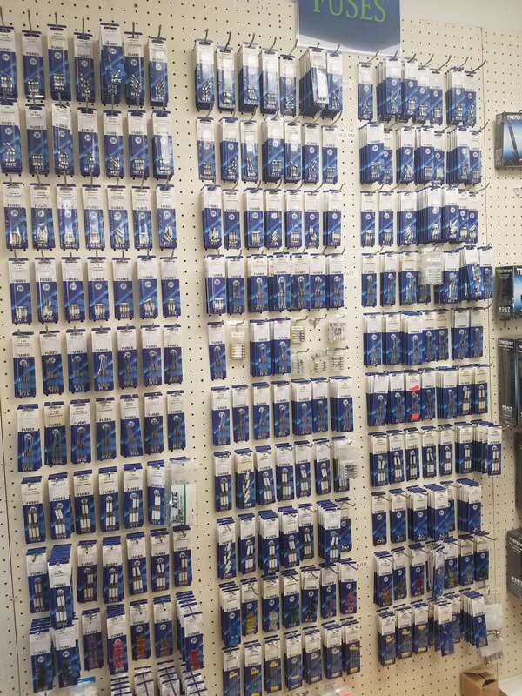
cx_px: 261
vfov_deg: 67.3
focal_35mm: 26
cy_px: 348
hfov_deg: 53.1
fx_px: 523
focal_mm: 4.2
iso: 64
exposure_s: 1/60
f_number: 1.7
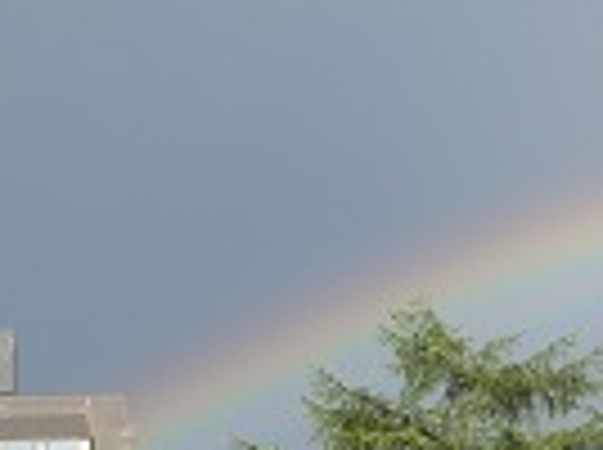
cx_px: 936
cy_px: 324
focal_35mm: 166
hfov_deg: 11.4
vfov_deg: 8.9
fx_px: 2886
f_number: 3.6
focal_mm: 6.6
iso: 80
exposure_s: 1/500
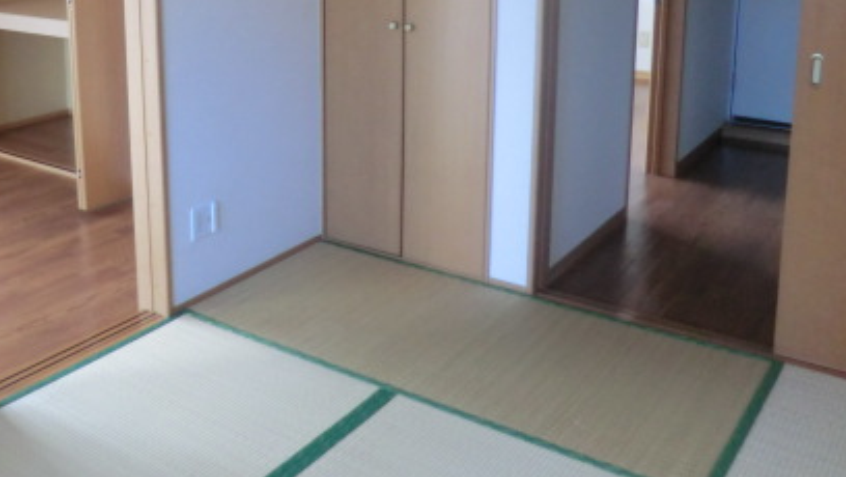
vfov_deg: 28.1
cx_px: 232
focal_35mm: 41
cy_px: 62
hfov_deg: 47.9
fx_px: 920
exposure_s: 1/60
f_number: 3.2
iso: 250
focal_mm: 4.3
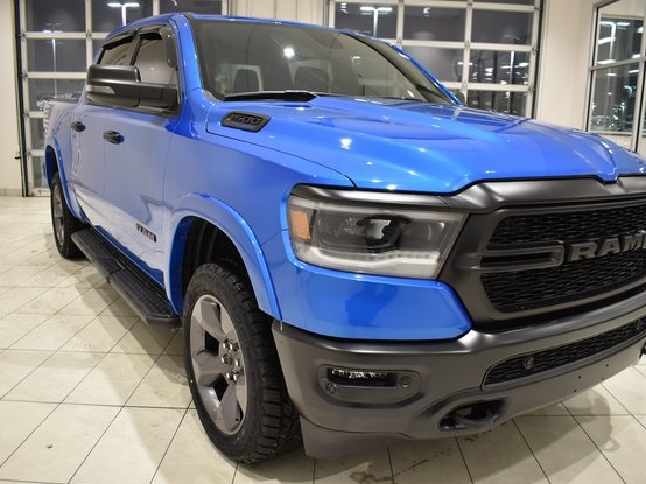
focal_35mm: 30
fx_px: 560
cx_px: 347
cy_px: 242
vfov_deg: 46.8
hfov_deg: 59.9
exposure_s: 1/30
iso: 320
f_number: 3.5
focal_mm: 18
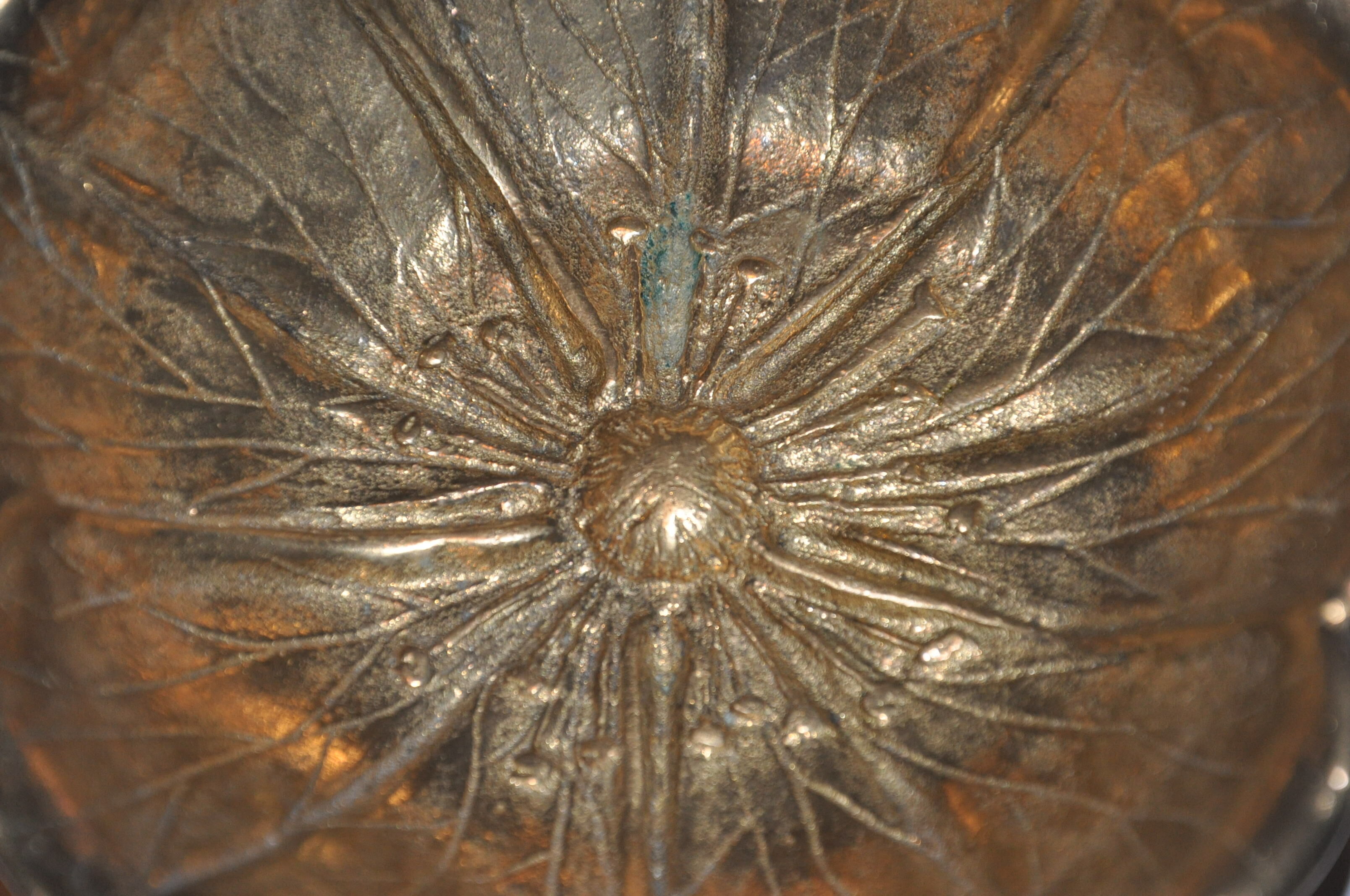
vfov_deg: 8.7
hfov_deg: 13.1
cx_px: 675
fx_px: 5899
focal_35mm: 158
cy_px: 448
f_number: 5.6
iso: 800
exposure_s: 1/60
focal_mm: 105
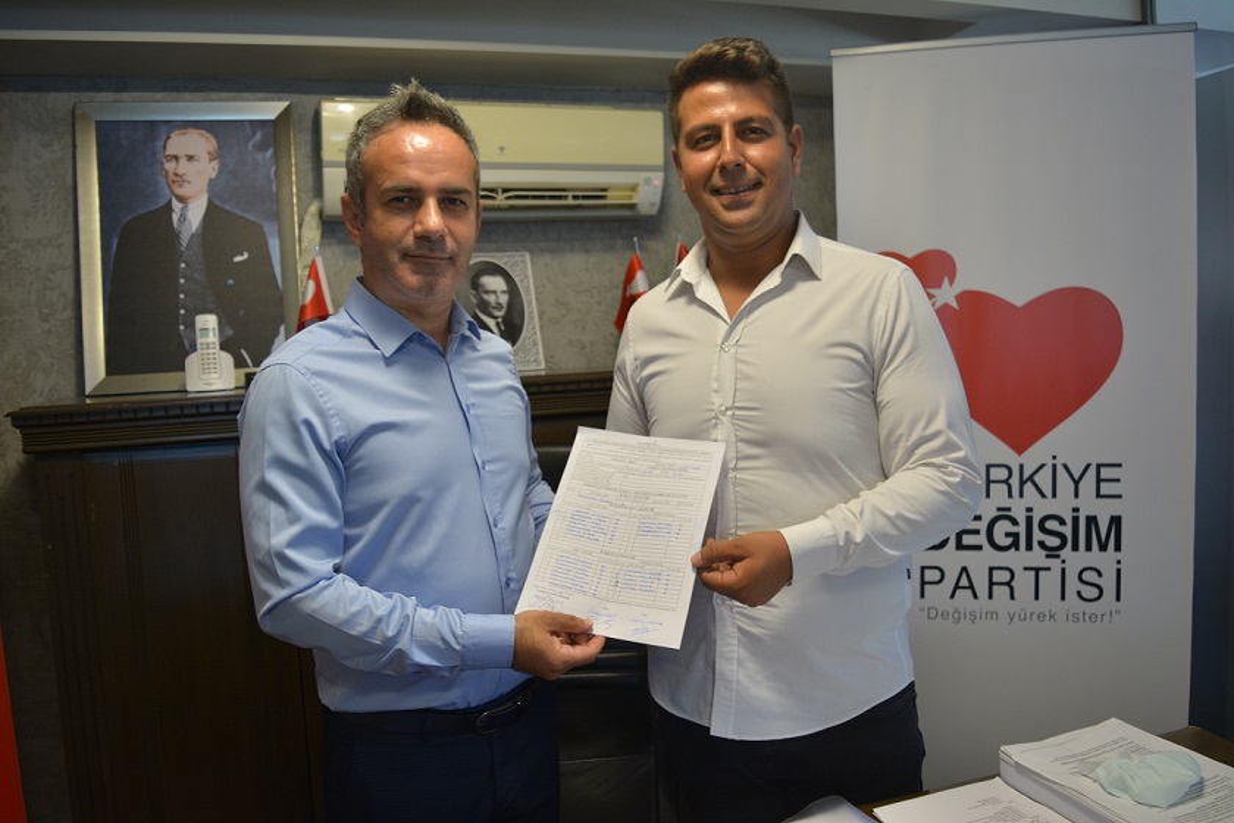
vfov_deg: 43.6
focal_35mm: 30
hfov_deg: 61.9
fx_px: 1028
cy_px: 412
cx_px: 617
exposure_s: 1/60
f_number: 4
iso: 640
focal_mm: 20
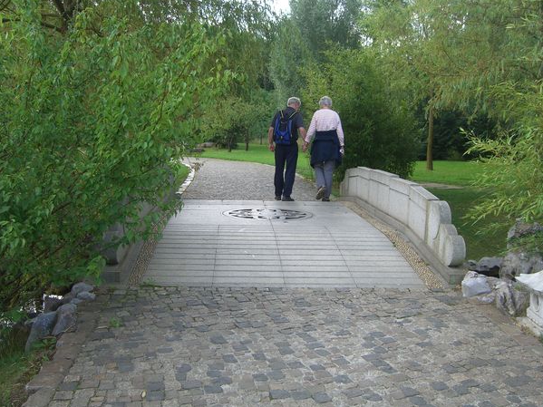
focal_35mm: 39
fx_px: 612
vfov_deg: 36.8
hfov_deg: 47.9
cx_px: 277
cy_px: 207
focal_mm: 7.9
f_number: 2.8
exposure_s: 1/200
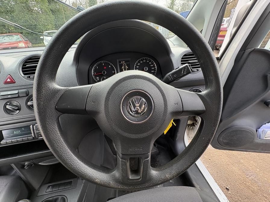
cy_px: 101
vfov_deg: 85.7
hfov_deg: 102.1
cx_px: 135
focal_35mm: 14
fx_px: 109
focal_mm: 2.22
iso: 100
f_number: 2.2
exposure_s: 1/120
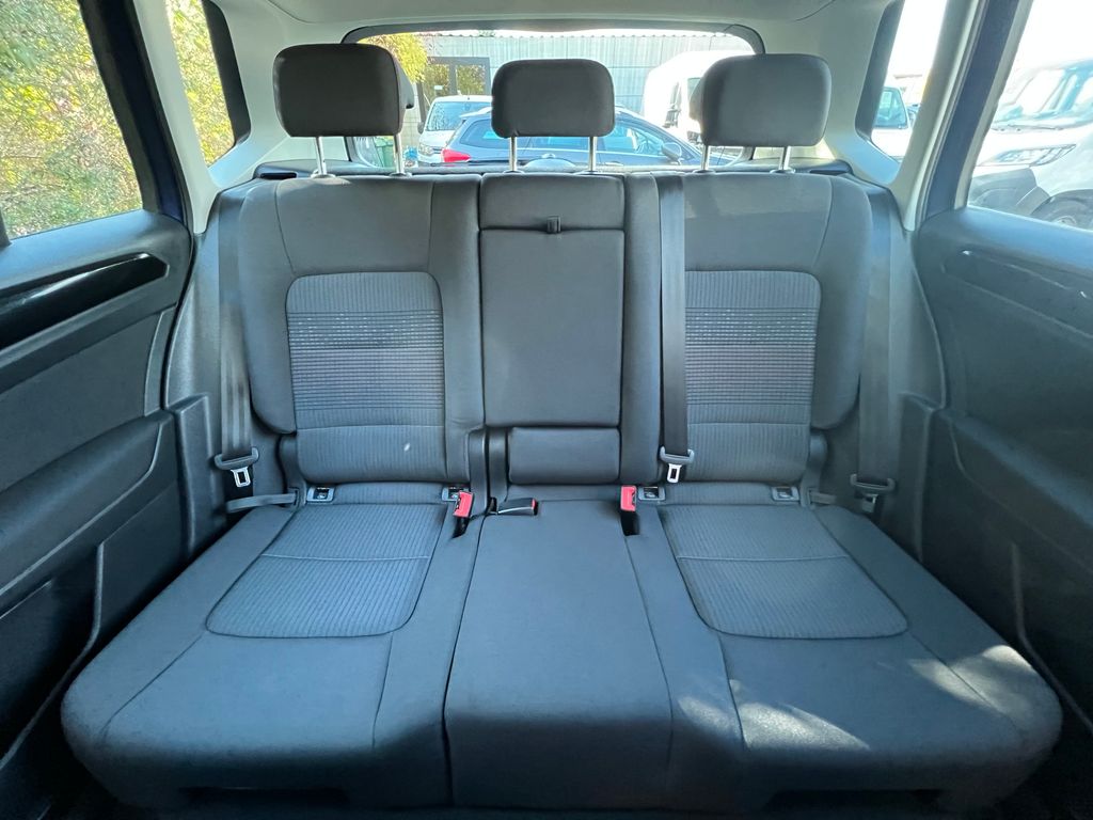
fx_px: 410
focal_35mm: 13
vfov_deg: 89.9
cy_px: 410
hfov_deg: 106.2
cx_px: 546
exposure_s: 1/41
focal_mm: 1.57
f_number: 1.8
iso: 1000
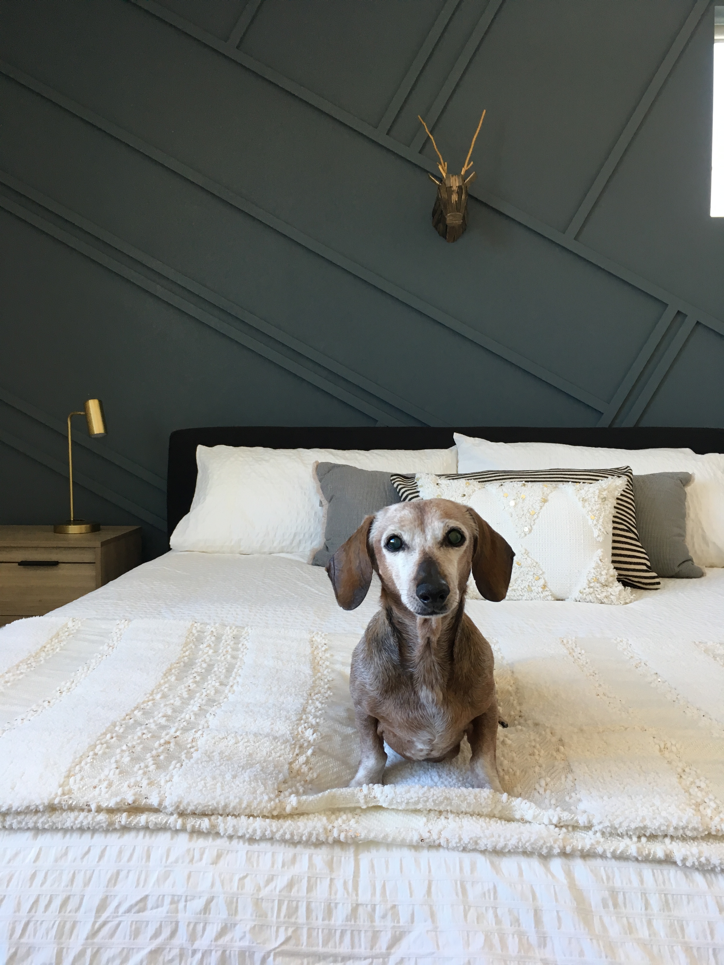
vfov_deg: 61.7
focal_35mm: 29
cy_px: 482
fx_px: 809
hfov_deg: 48.2
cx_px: 362
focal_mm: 4.15
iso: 32
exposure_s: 1/30
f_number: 2.2
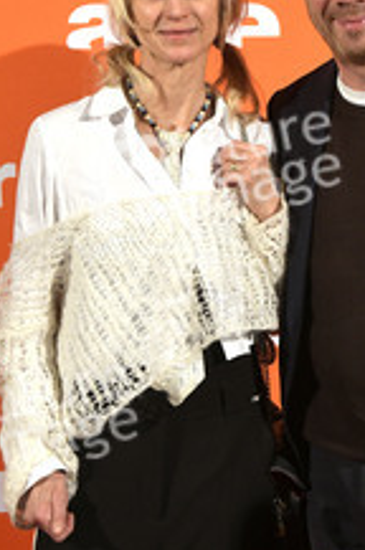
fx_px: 1236
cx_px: 284
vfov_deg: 25.1
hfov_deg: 16.7
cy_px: 299
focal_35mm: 81
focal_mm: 44
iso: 2000
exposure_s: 1/160
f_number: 5.6
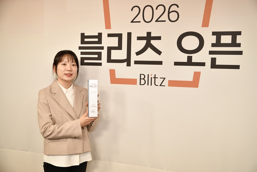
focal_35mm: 36
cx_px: 128
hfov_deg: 53.1
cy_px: 86
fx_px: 257
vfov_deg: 36.9
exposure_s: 1/200
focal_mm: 36
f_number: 3.2
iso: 800
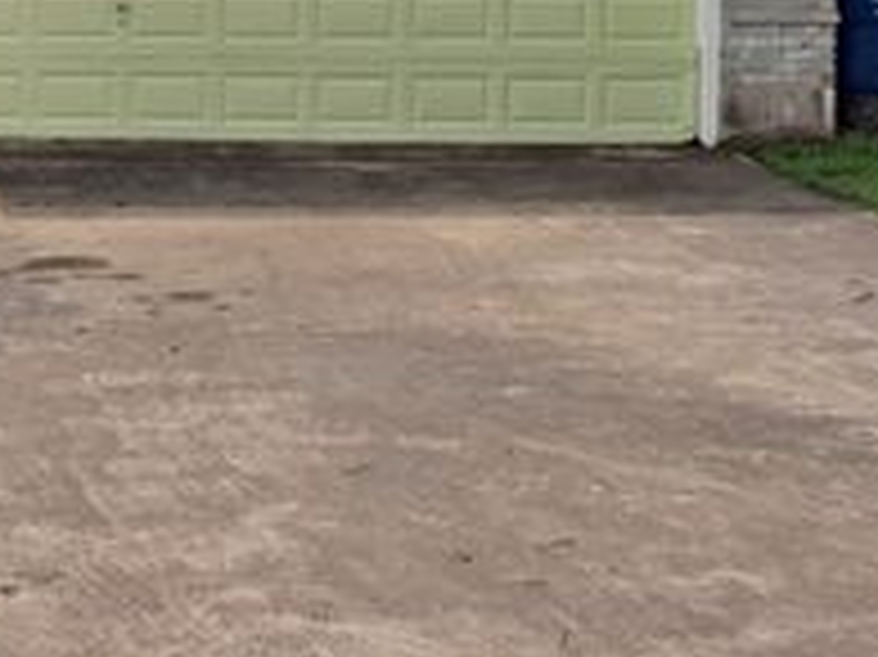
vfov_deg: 21.7
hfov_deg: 28.3
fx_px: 1622
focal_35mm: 64
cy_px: -70
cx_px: -18
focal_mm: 4.6
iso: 32
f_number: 2
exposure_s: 1/1949
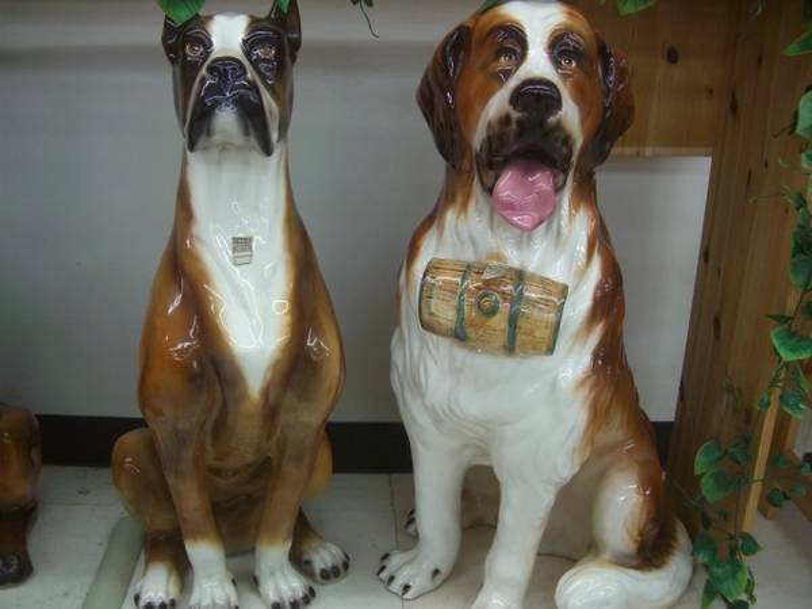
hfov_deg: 49.0
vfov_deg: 37.7
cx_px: 406
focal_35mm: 38
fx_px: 891
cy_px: 304
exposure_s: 1/80
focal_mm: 7.9
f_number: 2.8
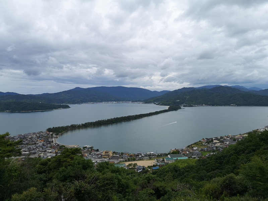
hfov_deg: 65.3
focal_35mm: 27
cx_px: 134
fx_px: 209
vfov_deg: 51.4
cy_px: 100
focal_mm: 3.95
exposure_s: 1/1876
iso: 50
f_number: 1.8
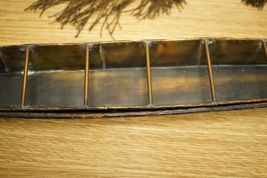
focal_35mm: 45
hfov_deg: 43.6
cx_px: 134
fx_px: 334
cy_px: 89
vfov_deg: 29.9
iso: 1250
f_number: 5.6
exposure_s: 1/125
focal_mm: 30
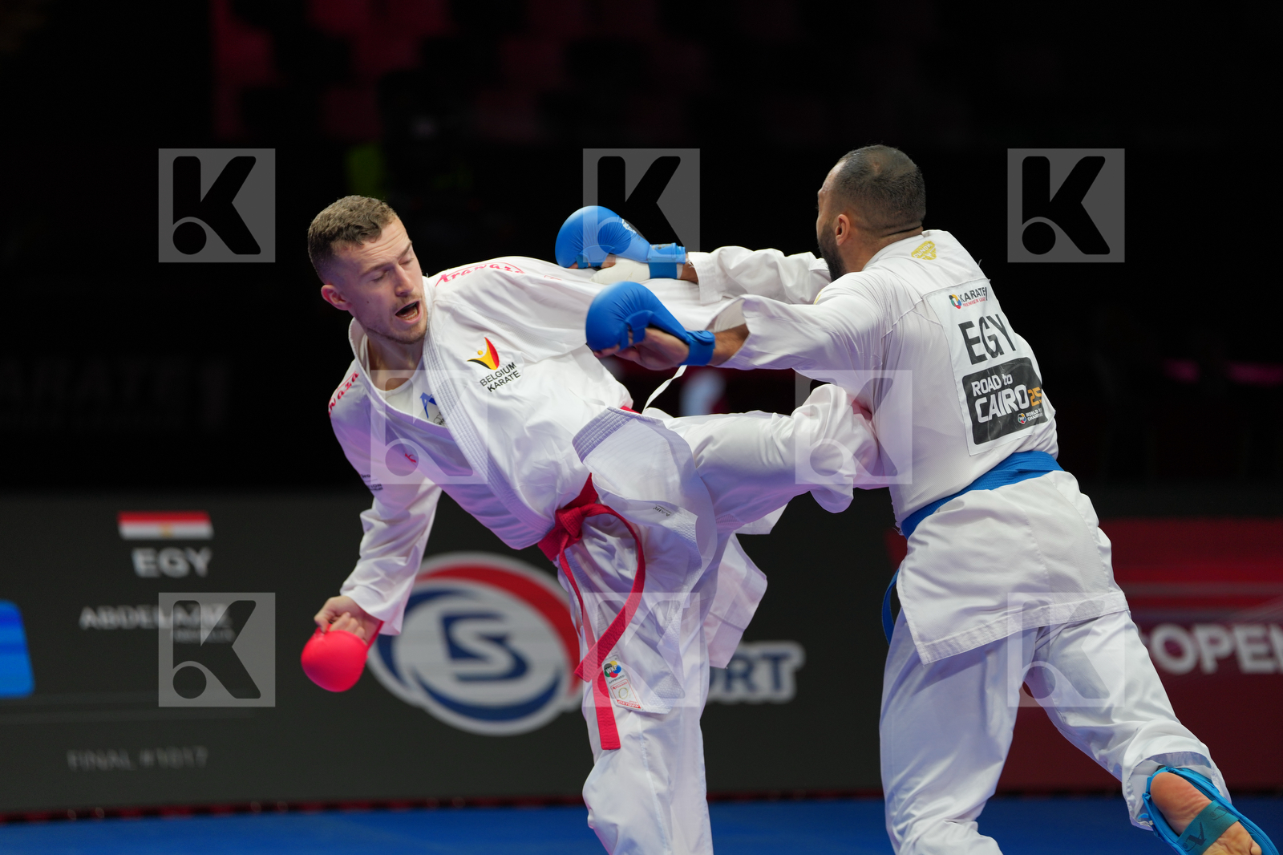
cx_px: 642
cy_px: 428
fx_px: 7126
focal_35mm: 200
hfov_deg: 10.3
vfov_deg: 6.9
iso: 400
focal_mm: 200
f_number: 2.8
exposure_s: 1/1000
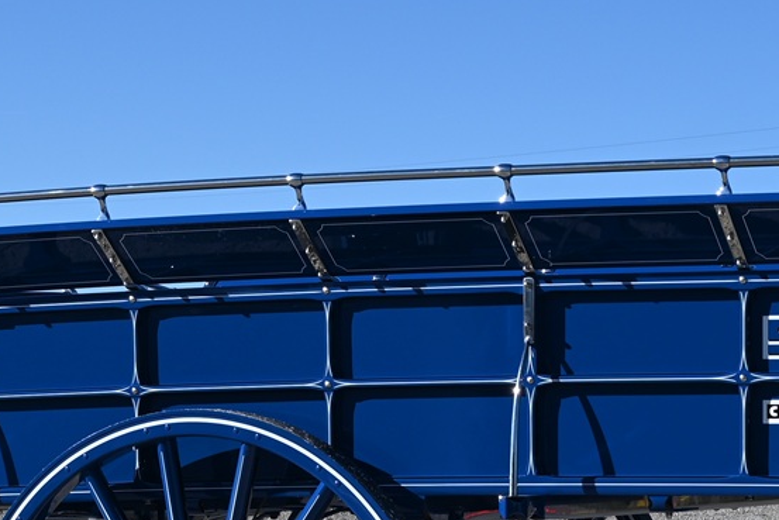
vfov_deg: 9.7
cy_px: 374
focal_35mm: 141
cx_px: 713
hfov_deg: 14.4
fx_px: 3052
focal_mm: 39
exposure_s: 1/320
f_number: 9
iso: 100
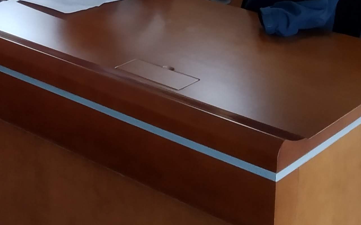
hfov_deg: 23.1
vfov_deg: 13.8
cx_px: -5
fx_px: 846
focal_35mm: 86
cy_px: -157
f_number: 2.2
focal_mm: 3.82
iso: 400
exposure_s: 1/20
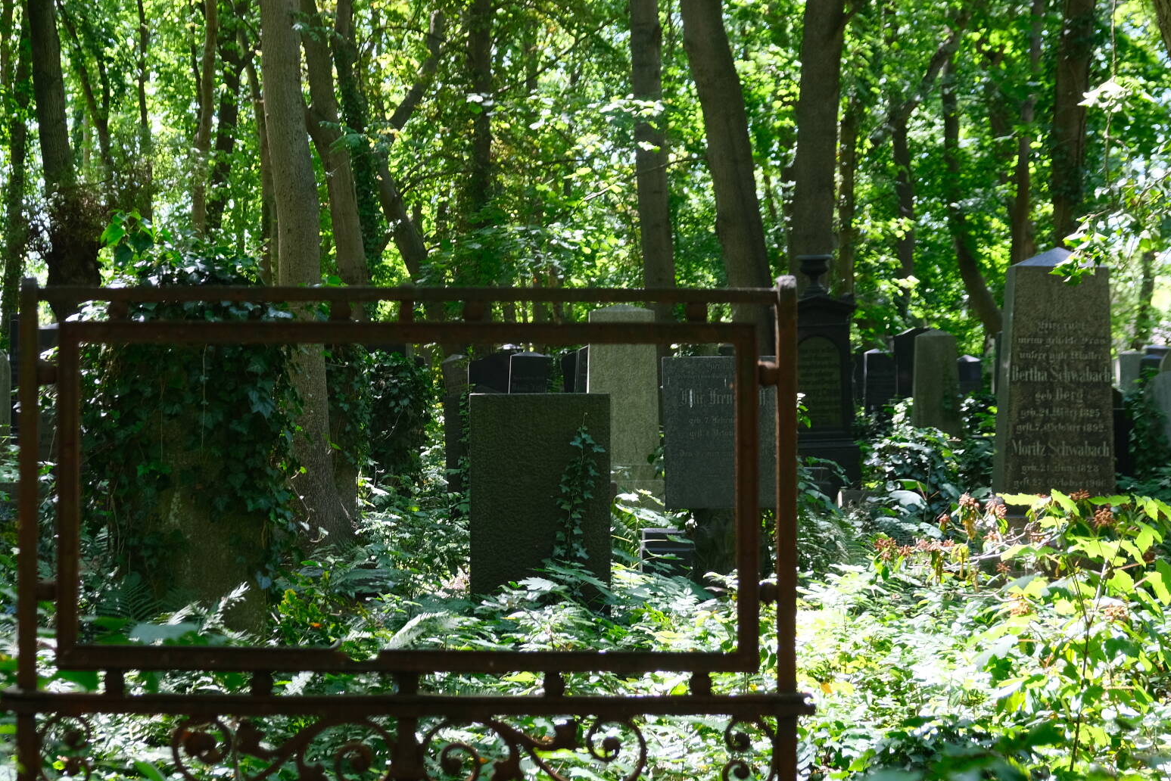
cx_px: 411
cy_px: 416
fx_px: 2472
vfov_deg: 18.0
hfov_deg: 26.5
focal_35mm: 76
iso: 320
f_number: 4.5
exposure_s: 1/75
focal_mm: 32.9
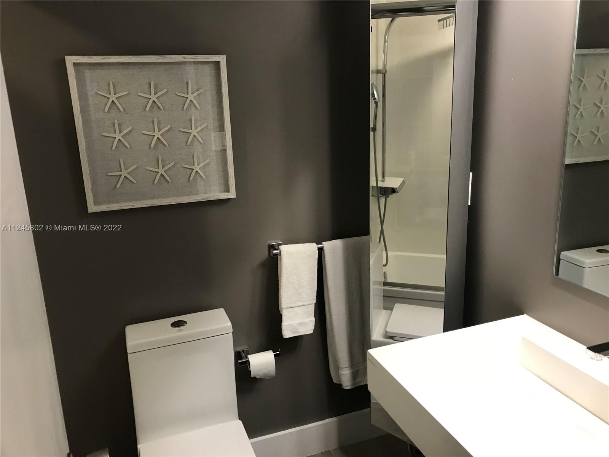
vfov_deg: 49.7
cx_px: 304
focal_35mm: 28
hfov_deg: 63.4
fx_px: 493
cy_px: 228
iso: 40
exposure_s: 1/15
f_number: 1.8
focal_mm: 3.99
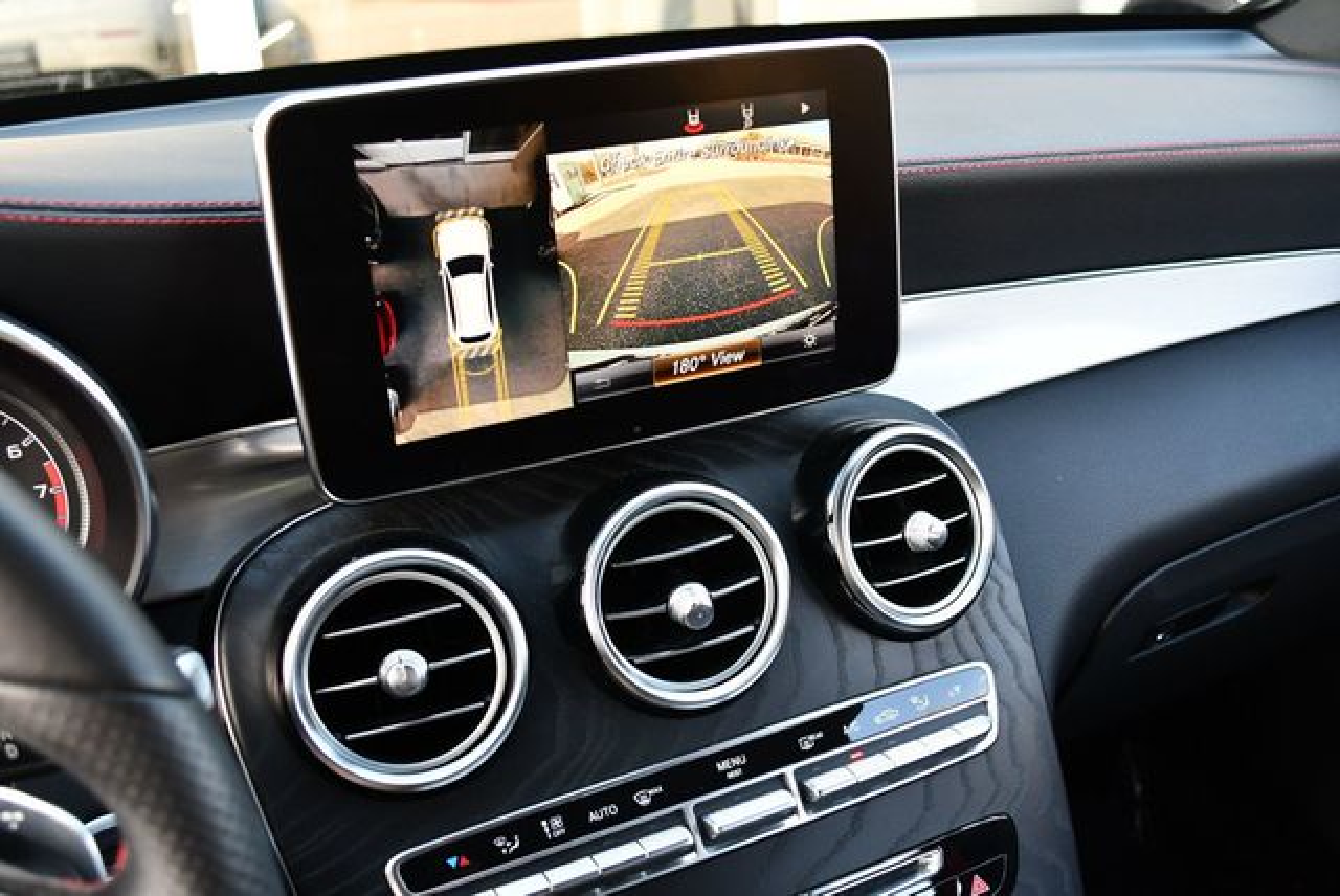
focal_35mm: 36
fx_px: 1341
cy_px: 448
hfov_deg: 53.1
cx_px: 670
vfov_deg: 36.9
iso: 800
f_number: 3.5
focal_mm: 18
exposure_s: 1/250
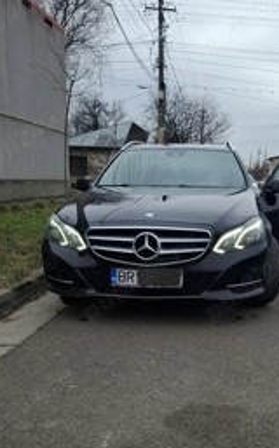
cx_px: 201
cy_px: 307
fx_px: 464
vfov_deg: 50.4
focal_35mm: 38
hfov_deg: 33.0
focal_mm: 5.54
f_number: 1.8
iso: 50
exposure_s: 1/1250
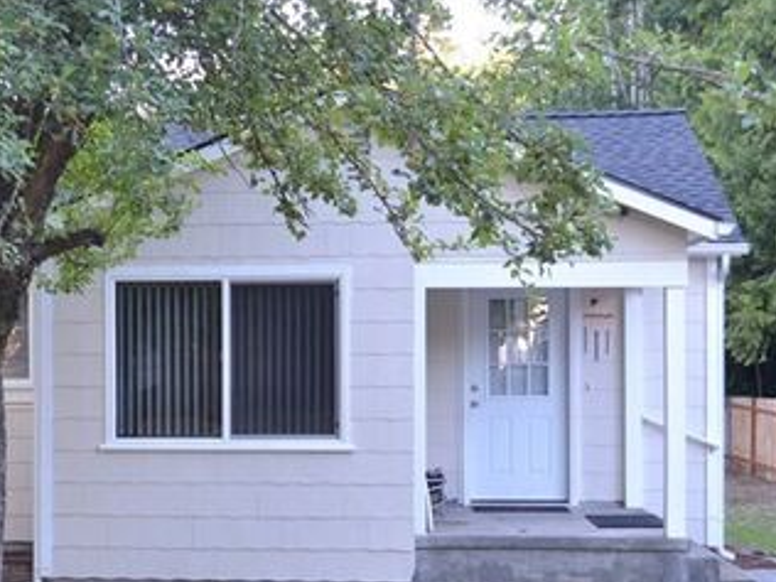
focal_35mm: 73
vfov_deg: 20.1
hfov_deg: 26.4
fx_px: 1636
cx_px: 216
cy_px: 343
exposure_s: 1/50
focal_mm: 32
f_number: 4.8
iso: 400
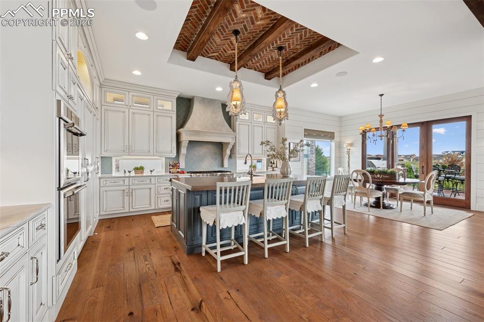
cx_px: 242
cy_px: 161
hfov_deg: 100.4
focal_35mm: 15
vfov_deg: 77.3
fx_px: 202
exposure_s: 1/4
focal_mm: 15
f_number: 11
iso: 100
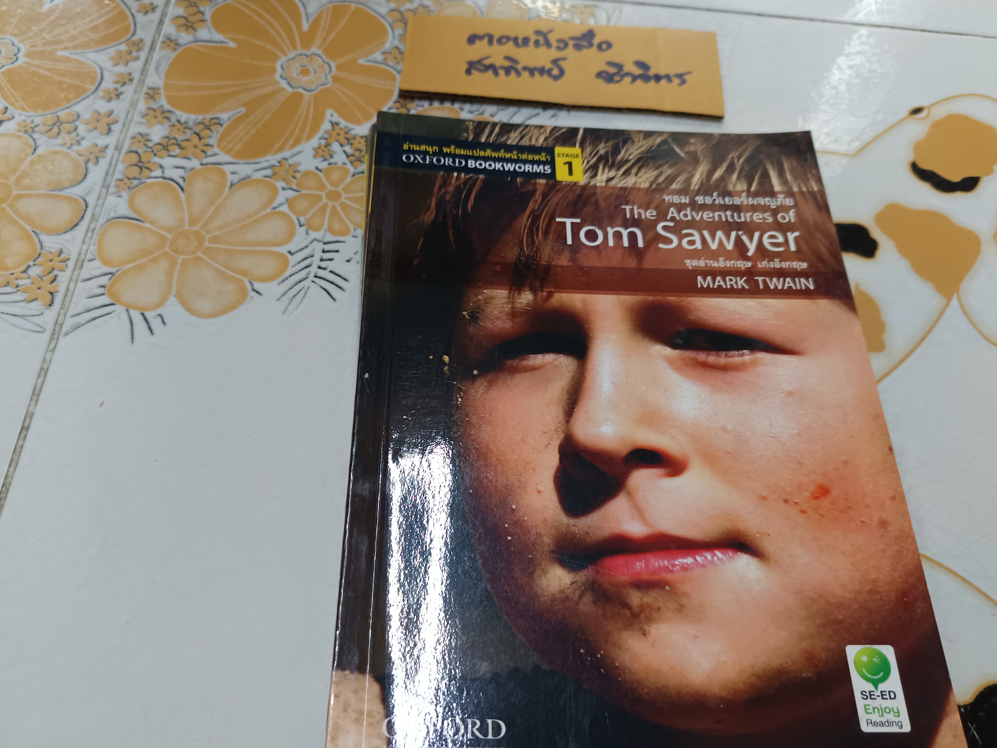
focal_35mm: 28
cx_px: 471
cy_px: 427
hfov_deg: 63.4
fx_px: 806
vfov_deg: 49.6
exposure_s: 1/50
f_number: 1.7
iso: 1176
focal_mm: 5.31
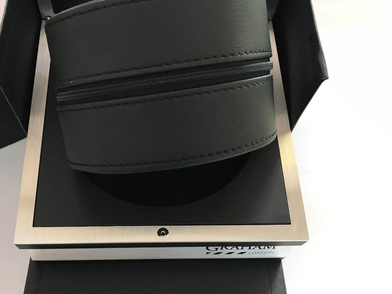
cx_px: 153
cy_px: 160
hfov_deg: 51.0
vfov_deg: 39.6
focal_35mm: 36
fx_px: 408
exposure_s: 1/17
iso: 64
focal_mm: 3.99
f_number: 1.8
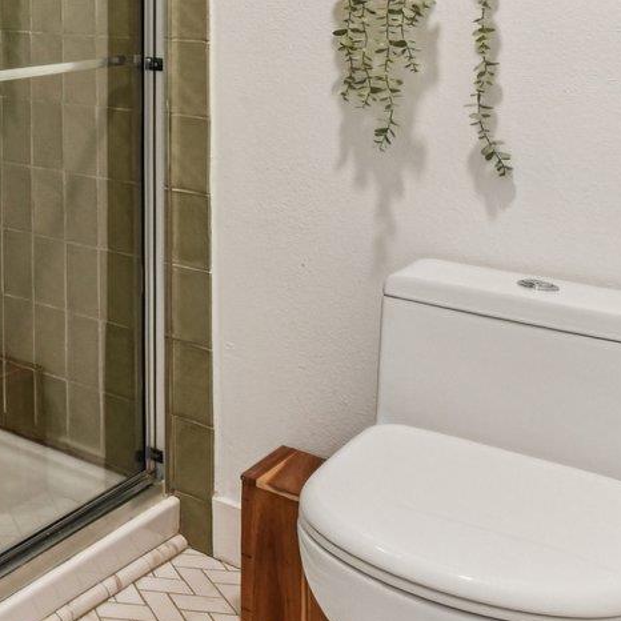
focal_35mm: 56
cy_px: -51
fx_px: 1137
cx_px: -394
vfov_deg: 28.0
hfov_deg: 22.6
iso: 450
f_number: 8
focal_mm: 15
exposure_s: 1/15
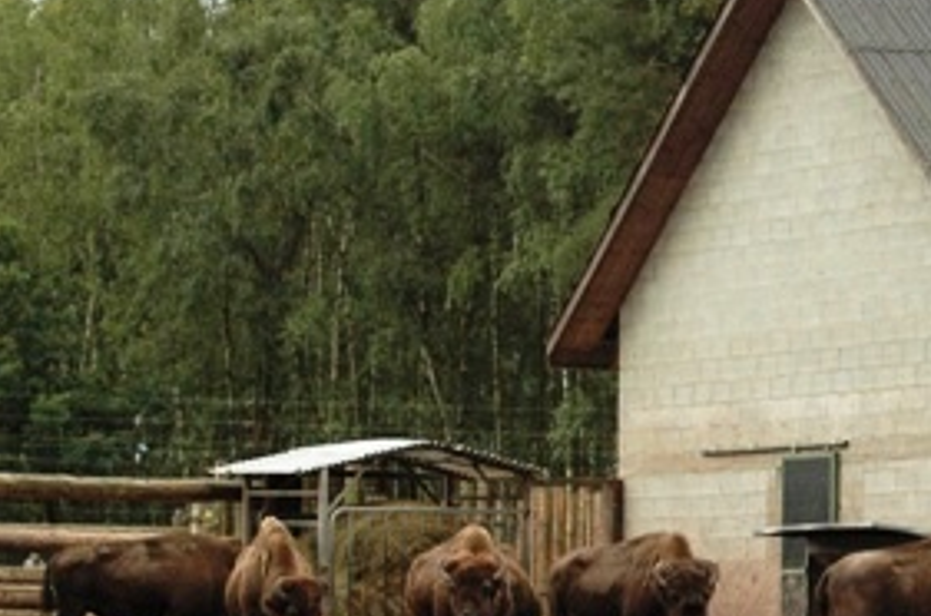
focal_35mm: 214
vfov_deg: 6.4
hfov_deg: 9.6
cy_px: 368
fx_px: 5522
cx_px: 938
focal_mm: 70
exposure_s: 1/1250
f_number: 5.6
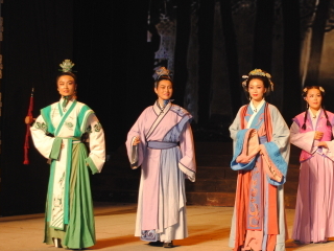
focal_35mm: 95
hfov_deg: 20.3
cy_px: 114
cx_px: 295
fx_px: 916
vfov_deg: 15.6
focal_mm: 35
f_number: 5
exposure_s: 1/60
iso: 200
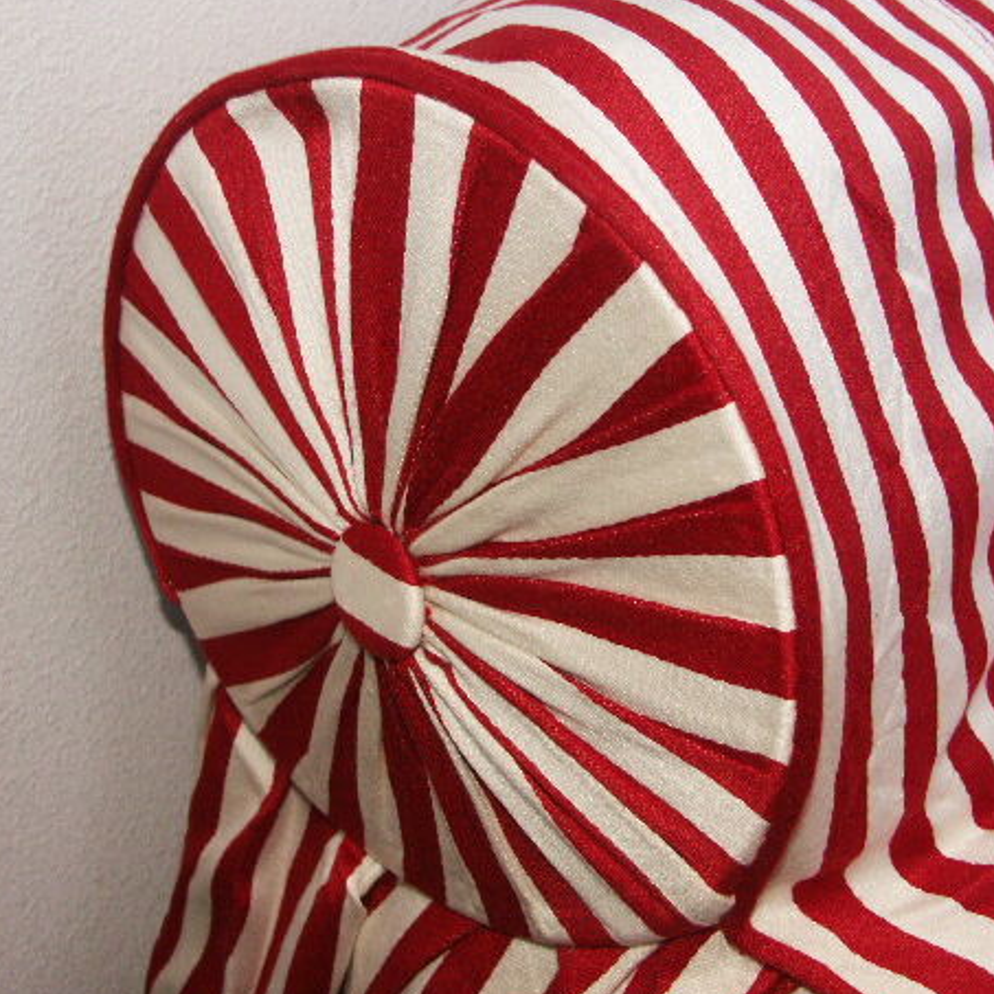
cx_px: 542
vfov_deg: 37.5
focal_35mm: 45
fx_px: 1462
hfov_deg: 37.5
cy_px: 478
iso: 125
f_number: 3.2
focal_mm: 9.29
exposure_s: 1/50
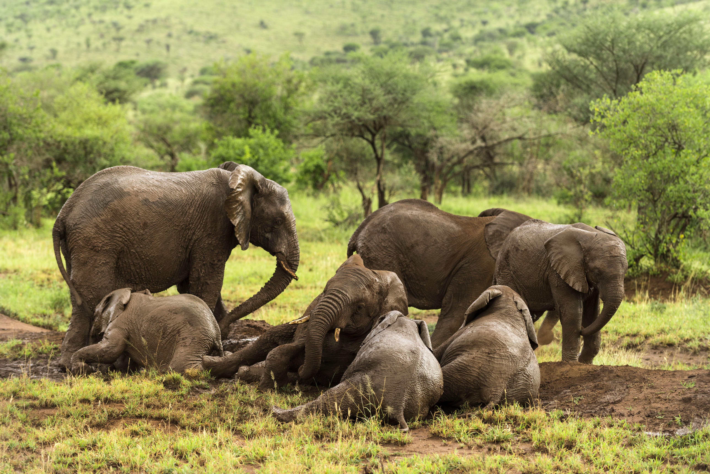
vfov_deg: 10.2
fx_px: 2663
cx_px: 355
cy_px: 237
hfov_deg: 15.2
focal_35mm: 135
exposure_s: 1/400
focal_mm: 135
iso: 200
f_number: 3.5
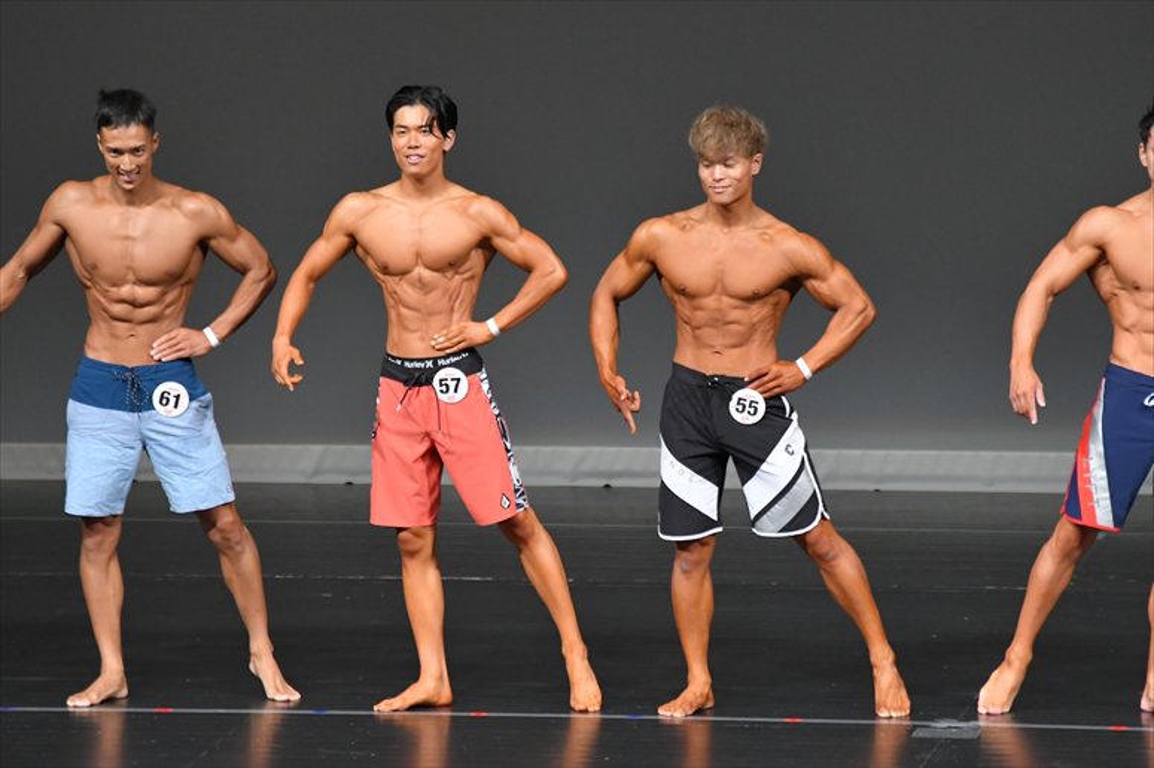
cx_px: 577
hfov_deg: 6.5
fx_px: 10093
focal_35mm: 315
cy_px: 384
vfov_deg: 4.4
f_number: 5.6
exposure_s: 1/400
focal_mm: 210
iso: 4000
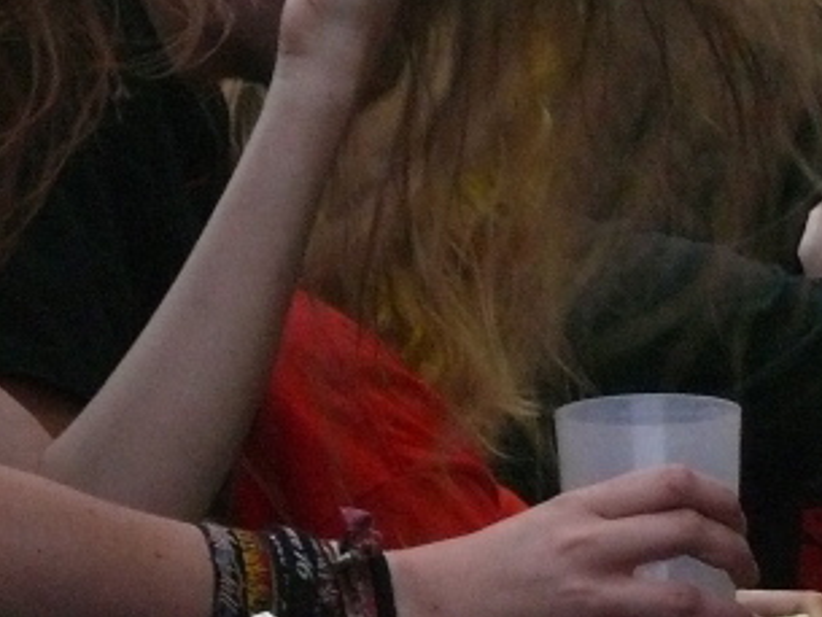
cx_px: 437
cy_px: -40
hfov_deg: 4.0
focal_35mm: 495
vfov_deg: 3.0
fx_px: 11759
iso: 400
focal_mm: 32
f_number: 7.1
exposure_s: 1/400
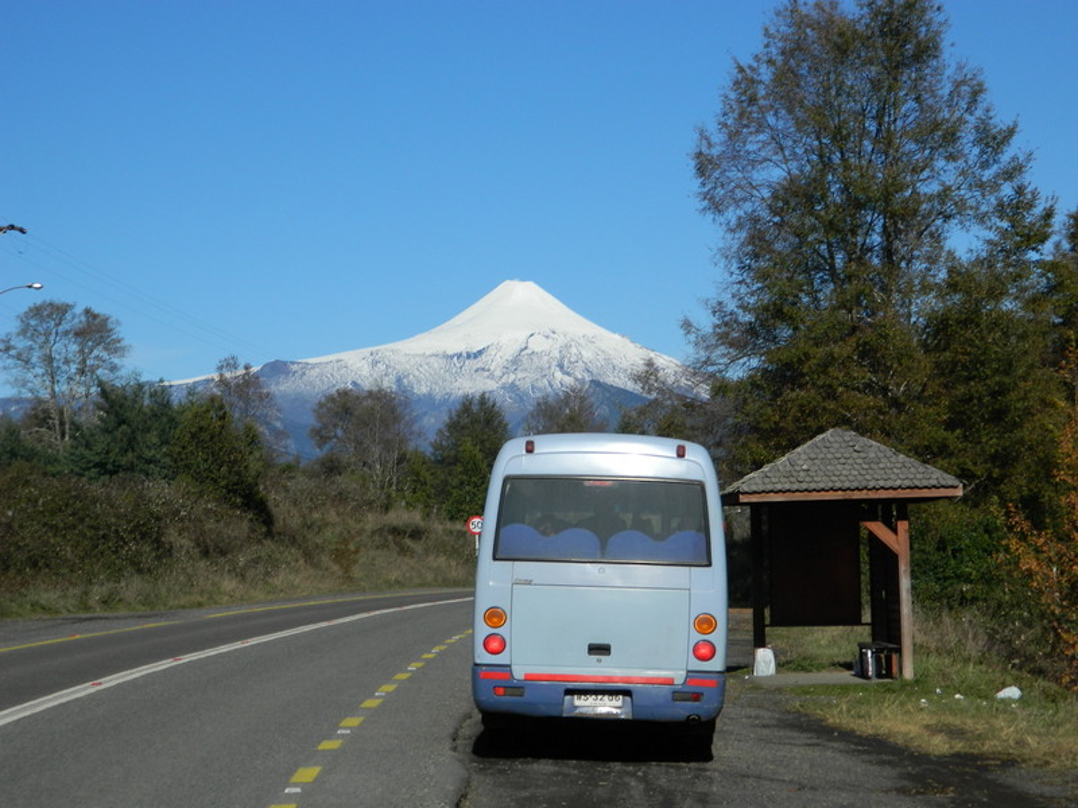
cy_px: 404
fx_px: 2616
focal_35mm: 84
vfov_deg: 17.6
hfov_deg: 23.3
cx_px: 539
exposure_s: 1/160
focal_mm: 15.1
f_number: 11.9
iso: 80
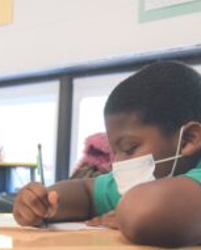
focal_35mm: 118
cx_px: 59
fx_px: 877
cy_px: 200
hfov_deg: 13.0
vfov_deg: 16.2
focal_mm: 32
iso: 1000
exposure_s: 1/60
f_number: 4.5
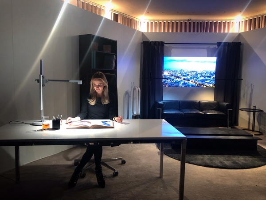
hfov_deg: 63.4
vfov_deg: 49.7
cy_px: 100
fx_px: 215
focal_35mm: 28
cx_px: 133
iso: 100
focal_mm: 4
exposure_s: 1/6
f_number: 1.8
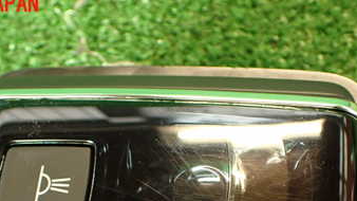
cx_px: 164
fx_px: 549
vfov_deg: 19.7
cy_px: 230
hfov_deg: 36.0
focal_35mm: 58
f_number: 2.3
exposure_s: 1/30
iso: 250
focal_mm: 5.4
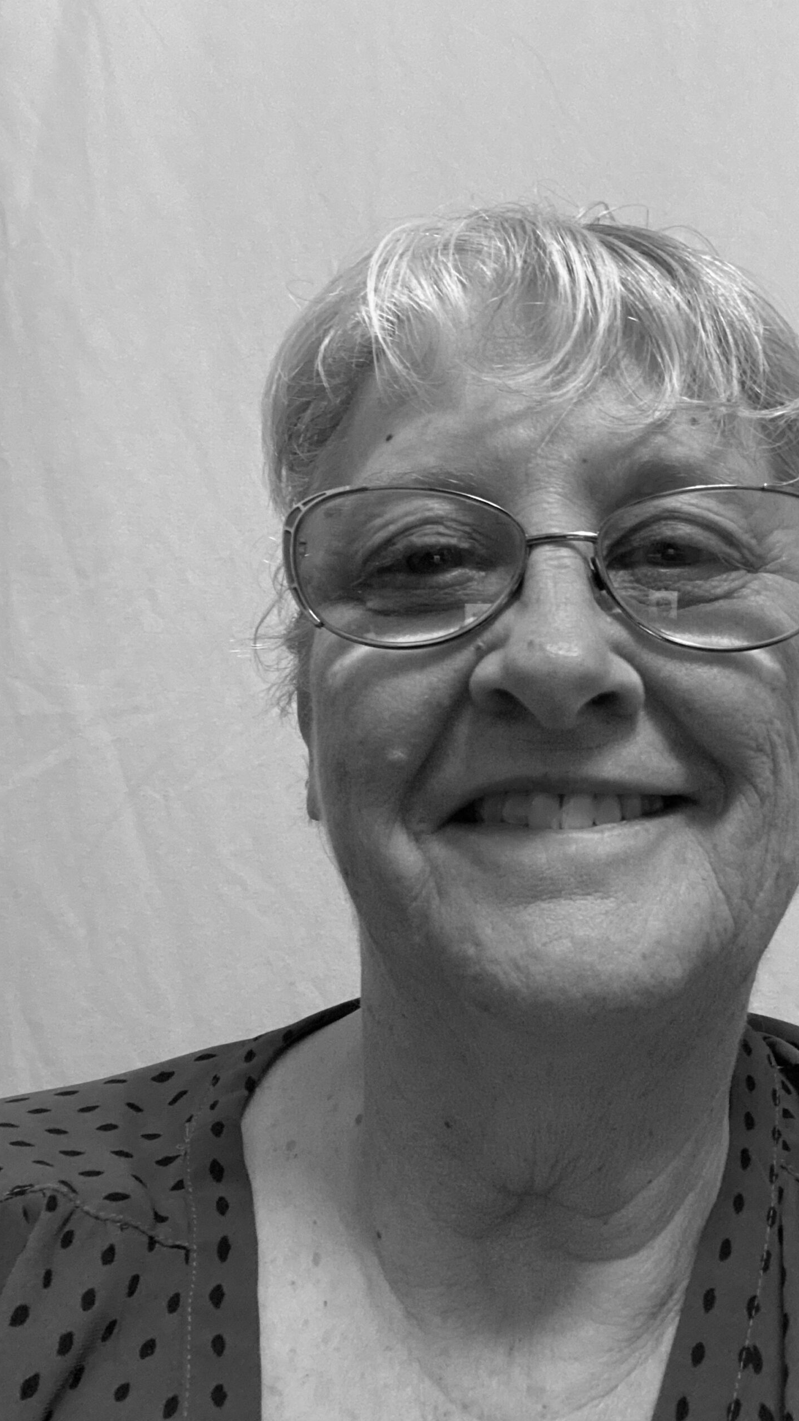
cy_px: 704
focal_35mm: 33
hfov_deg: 35.3
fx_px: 1243
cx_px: 522
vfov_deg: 59.5
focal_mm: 2.71
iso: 640
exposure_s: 1/17
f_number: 2.2
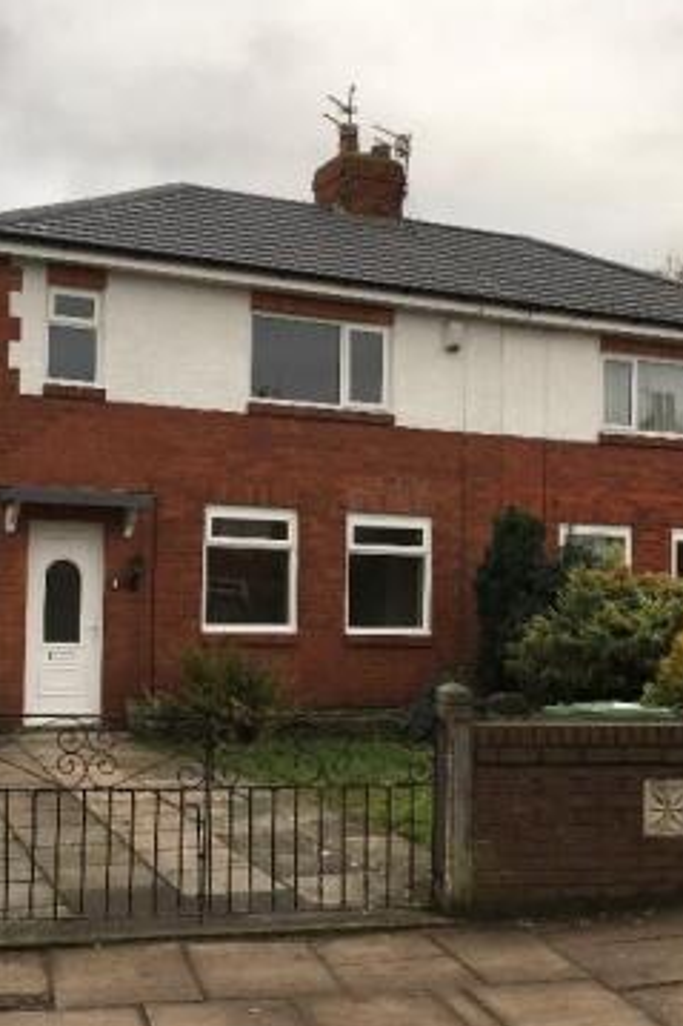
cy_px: 553
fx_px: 1396
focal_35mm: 49
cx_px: 281
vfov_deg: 40.3
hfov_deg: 27.5
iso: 25
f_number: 2.2
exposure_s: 1/463
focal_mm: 4.15
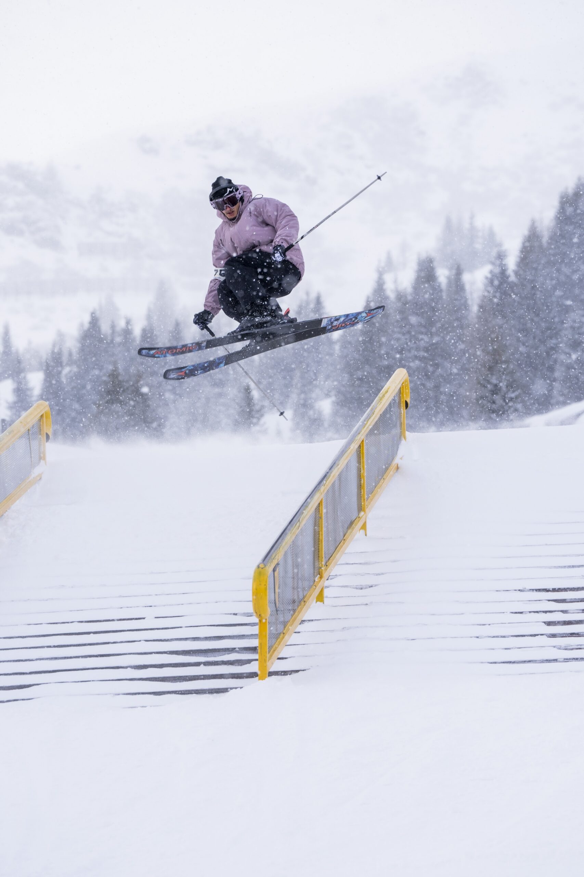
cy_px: 438
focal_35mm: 200
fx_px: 4866
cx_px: 292
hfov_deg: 6.9
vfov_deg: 10.3
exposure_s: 1/1000
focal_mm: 200
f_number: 6.3
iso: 800
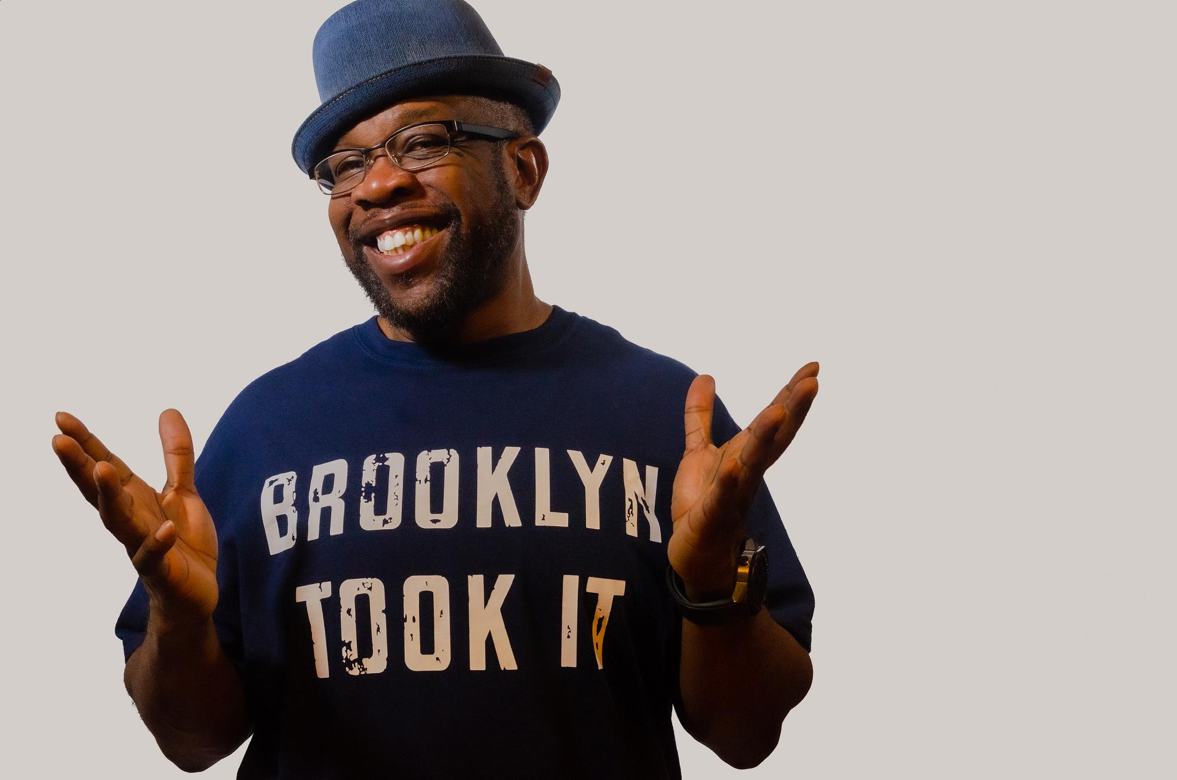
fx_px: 1370
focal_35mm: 42
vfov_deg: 31.8
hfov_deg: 46.5
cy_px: 390
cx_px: 588
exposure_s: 1/30
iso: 800
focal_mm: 28
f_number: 9
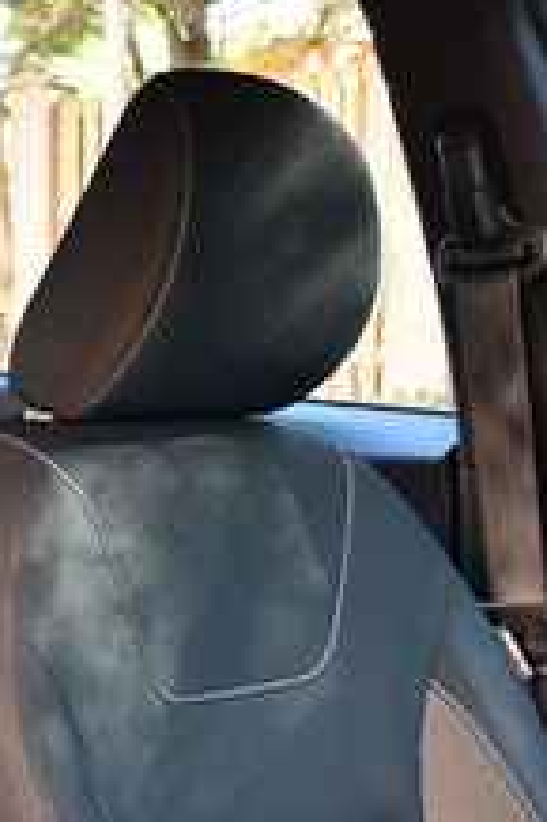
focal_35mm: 97
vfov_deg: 20.8
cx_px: -340
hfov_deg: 13.1
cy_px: 664
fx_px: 2214
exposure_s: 1/125
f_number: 3.8
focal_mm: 22
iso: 1250
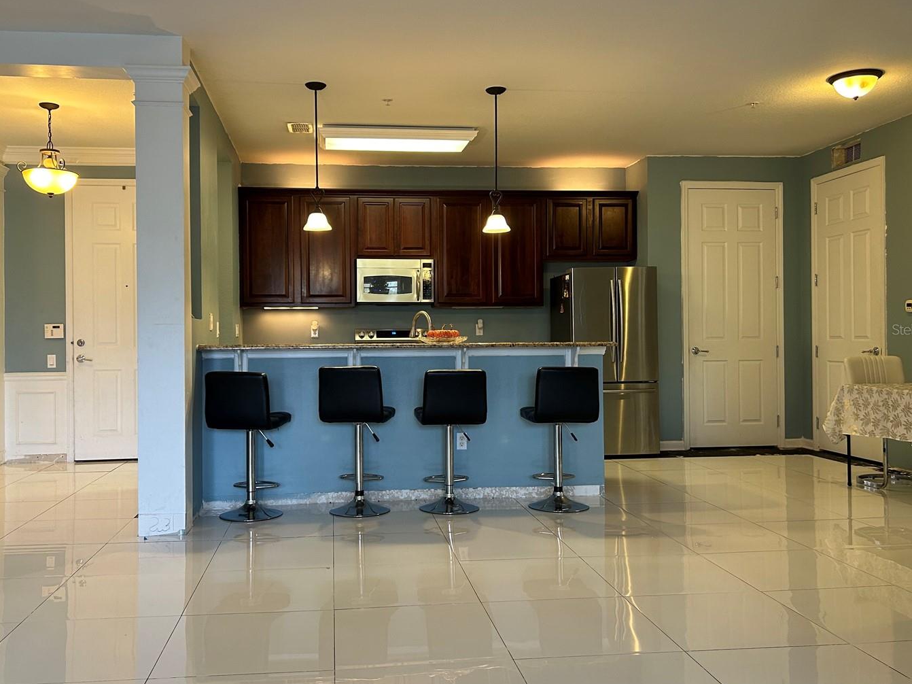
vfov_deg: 45.4
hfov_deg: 58.3
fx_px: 817
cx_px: 413
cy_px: 329
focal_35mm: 31
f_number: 1.5
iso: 125
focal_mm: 5.7
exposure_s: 1/60
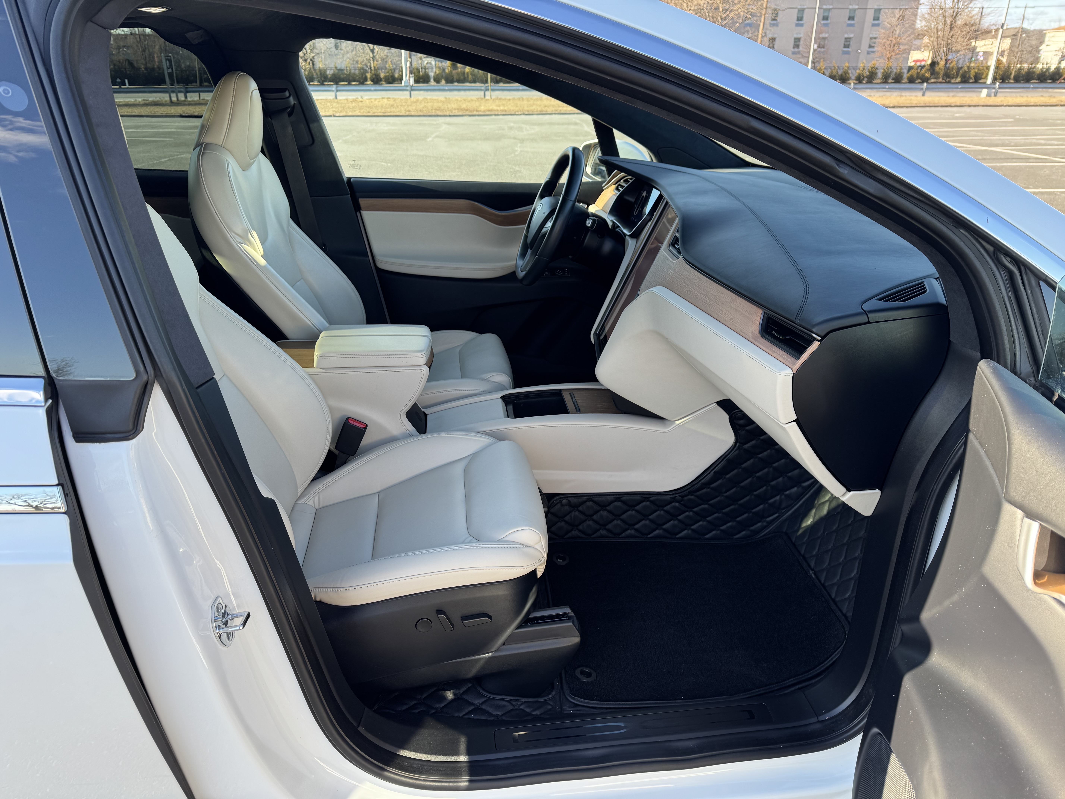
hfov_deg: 71.6
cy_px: 400
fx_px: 738
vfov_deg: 56.8
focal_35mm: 24
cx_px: 532
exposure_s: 1/402
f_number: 1.78
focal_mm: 6.76
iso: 80
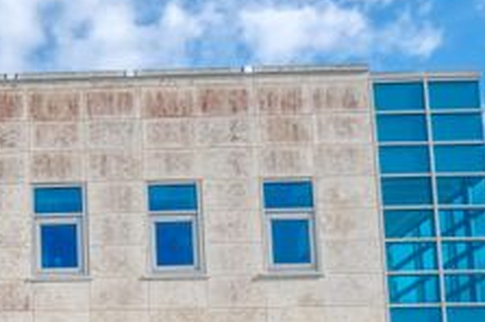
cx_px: -154
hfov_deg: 29.0
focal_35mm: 55
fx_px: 740
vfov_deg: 21.4
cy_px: 455
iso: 1000
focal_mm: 11
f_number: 10
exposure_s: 1/1000
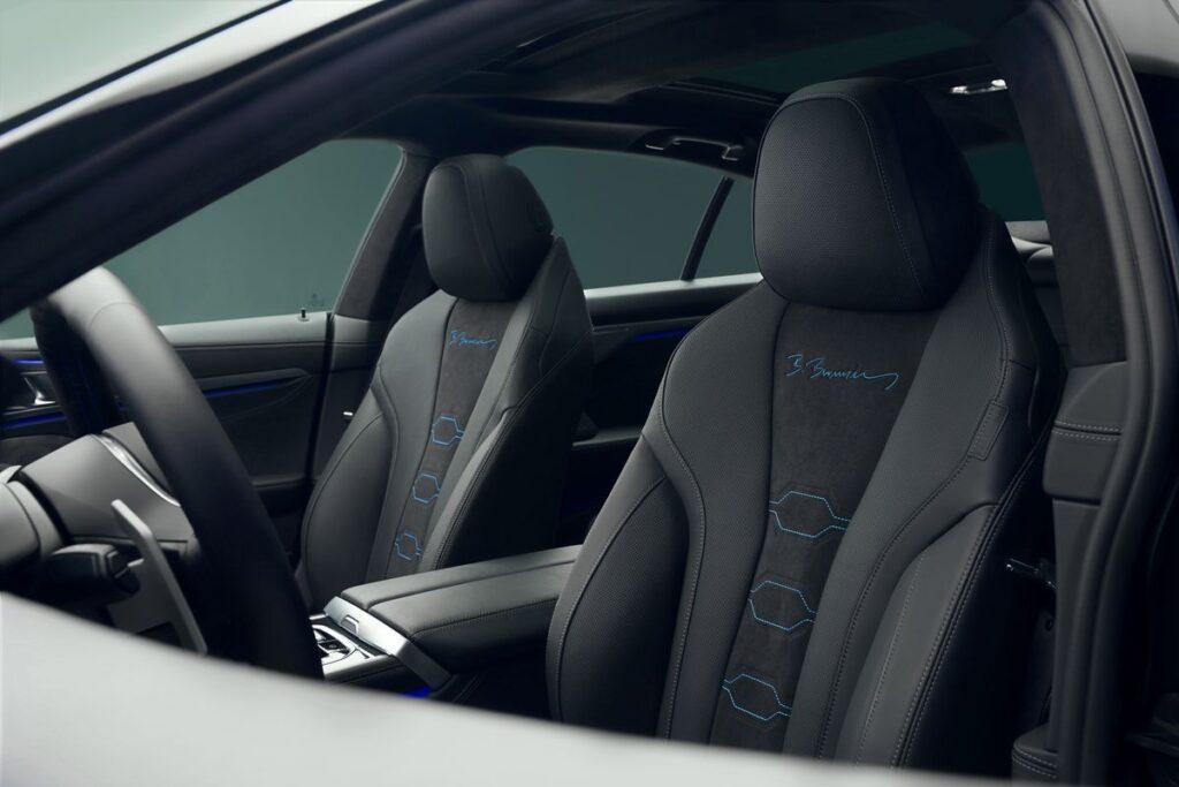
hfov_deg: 53.9
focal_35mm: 35
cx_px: 590
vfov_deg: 37.5
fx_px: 1159
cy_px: 394
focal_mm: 35.4
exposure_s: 1.6
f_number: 8
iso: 160
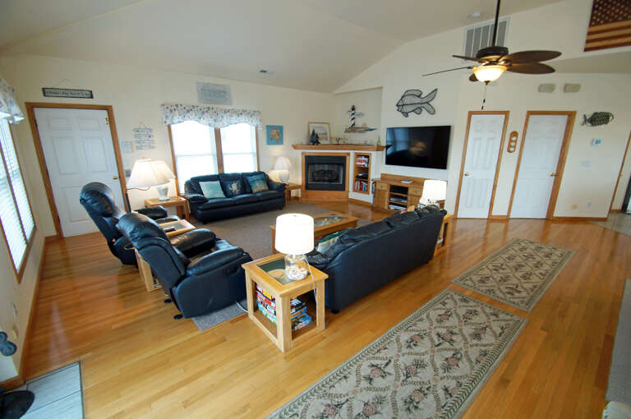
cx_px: 316
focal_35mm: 15
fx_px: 263
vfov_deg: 77.2
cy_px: 210
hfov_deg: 100.5
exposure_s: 1/60
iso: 400
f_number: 4
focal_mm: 10
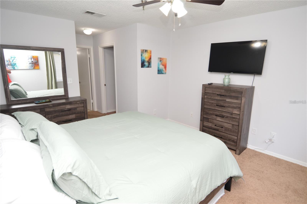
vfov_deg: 67.3
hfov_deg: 90.1
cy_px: 102
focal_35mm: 18
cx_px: 154
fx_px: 153
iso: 450
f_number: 4
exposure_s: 1/60
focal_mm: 12
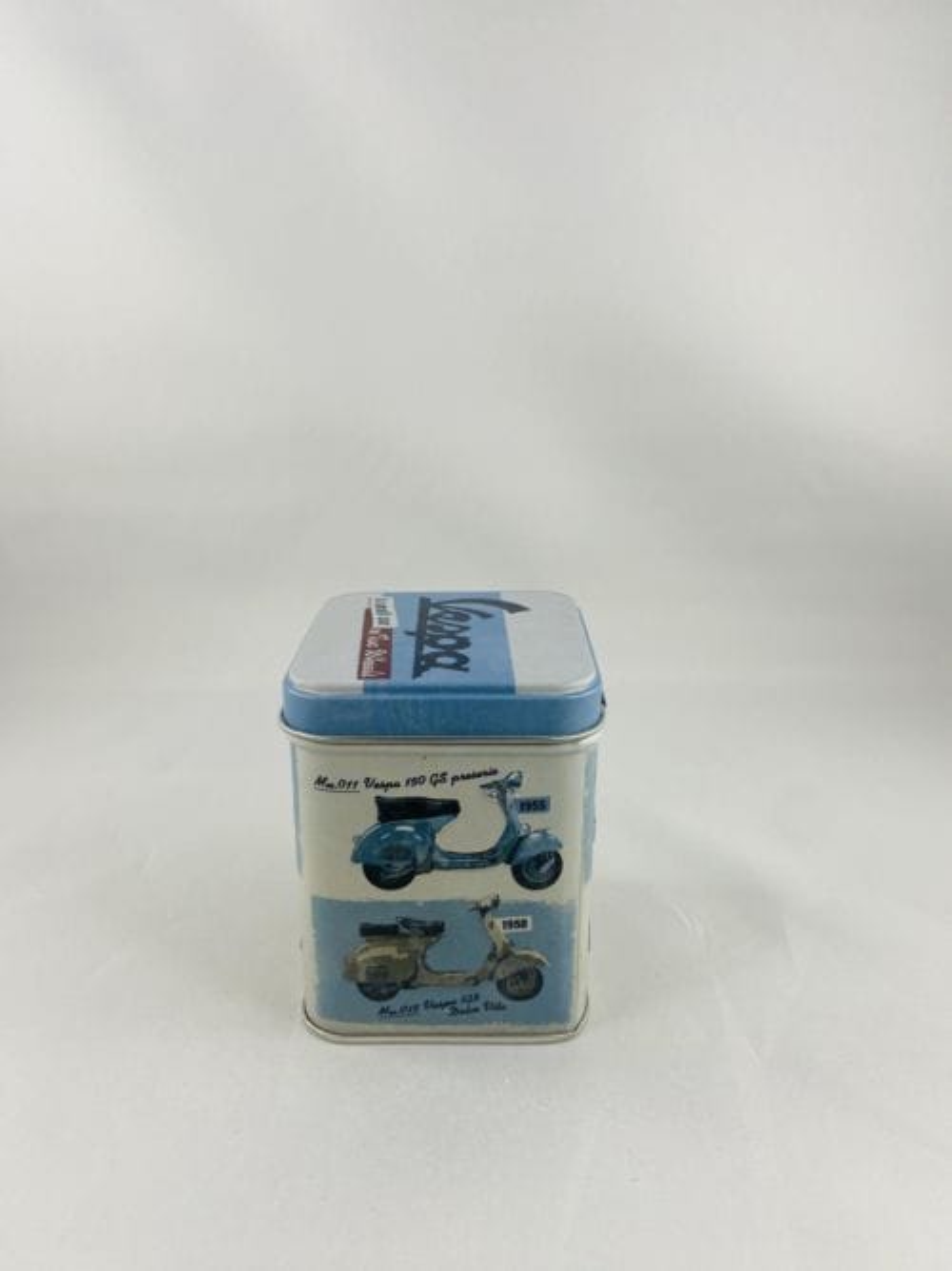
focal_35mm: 26
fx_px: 954
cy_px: 636
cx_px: 476
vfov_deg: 67.3
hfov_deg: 53.0
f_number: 1.8
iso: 40
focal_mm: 4.25
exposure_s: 1/100
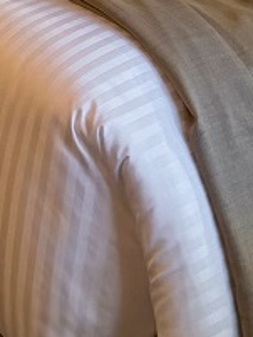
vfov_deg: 14.3
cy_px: -191
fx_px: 1236
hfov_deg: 11.6
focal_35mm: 127
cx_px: 7
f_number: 1.8
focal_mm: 6.76
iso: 640
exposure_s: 1/40
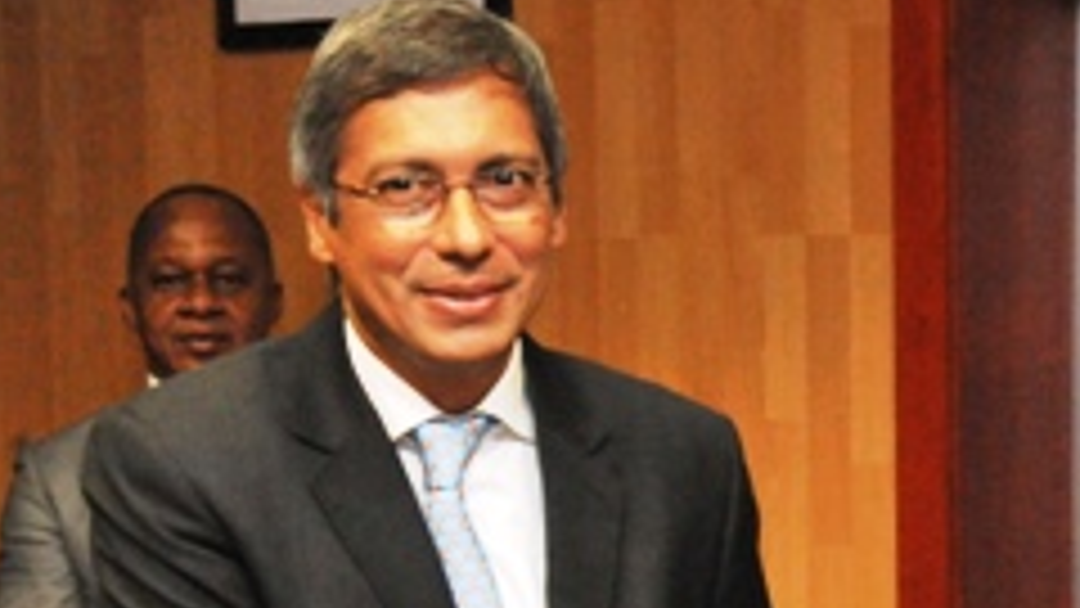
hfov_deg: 15.8
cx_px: 1035
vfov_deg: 9.0
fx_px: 3837
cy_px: 662
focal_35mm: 134
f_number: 10
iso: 6400
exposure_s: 1/60
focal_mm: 48
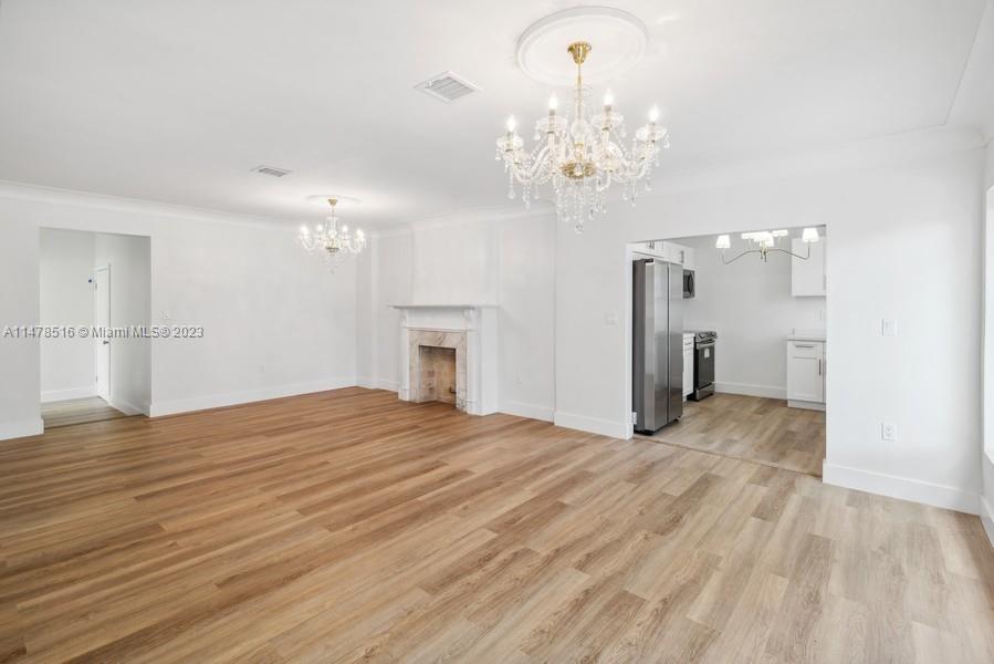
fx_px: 442
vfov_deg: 73.8
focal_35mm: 16
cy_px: 332
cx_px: 497
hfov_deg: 96.7
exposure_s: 1/6
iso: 200
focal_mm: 16
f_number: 9
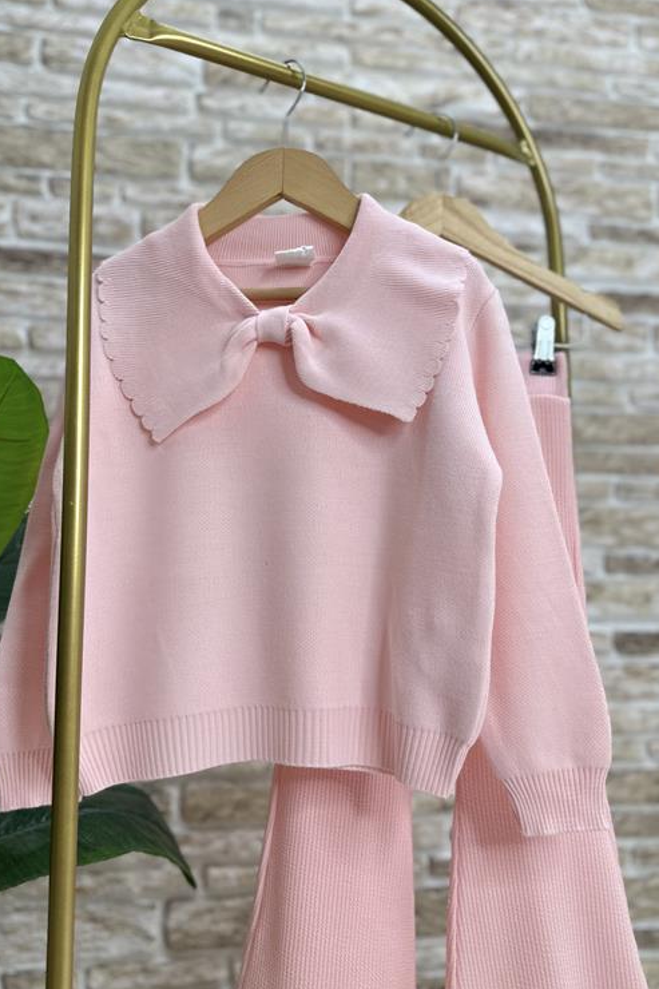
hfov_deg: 47.9
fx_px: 742
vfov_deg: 67.4
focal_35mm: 27
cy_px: 480
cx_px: 322
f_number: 1.78
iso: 64
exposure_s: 1/100
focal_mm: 6.86
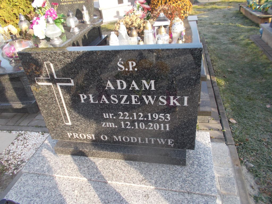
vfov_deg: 53.1
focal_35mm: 26
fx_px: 204
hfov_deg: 67.3
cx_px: 136
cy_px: 102
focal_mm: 4.6
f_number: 3.2
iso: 80
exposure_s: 1/160
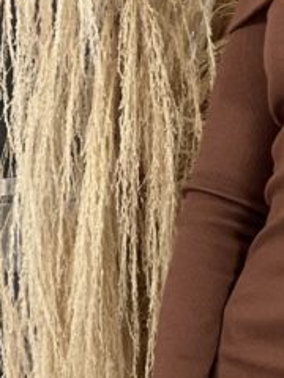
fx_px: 3599
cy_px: 284
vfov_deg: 6.0
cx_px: 352
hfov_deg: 4.5
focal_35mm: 329
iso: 200
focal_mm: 9
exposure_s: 1/120
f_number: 2.8
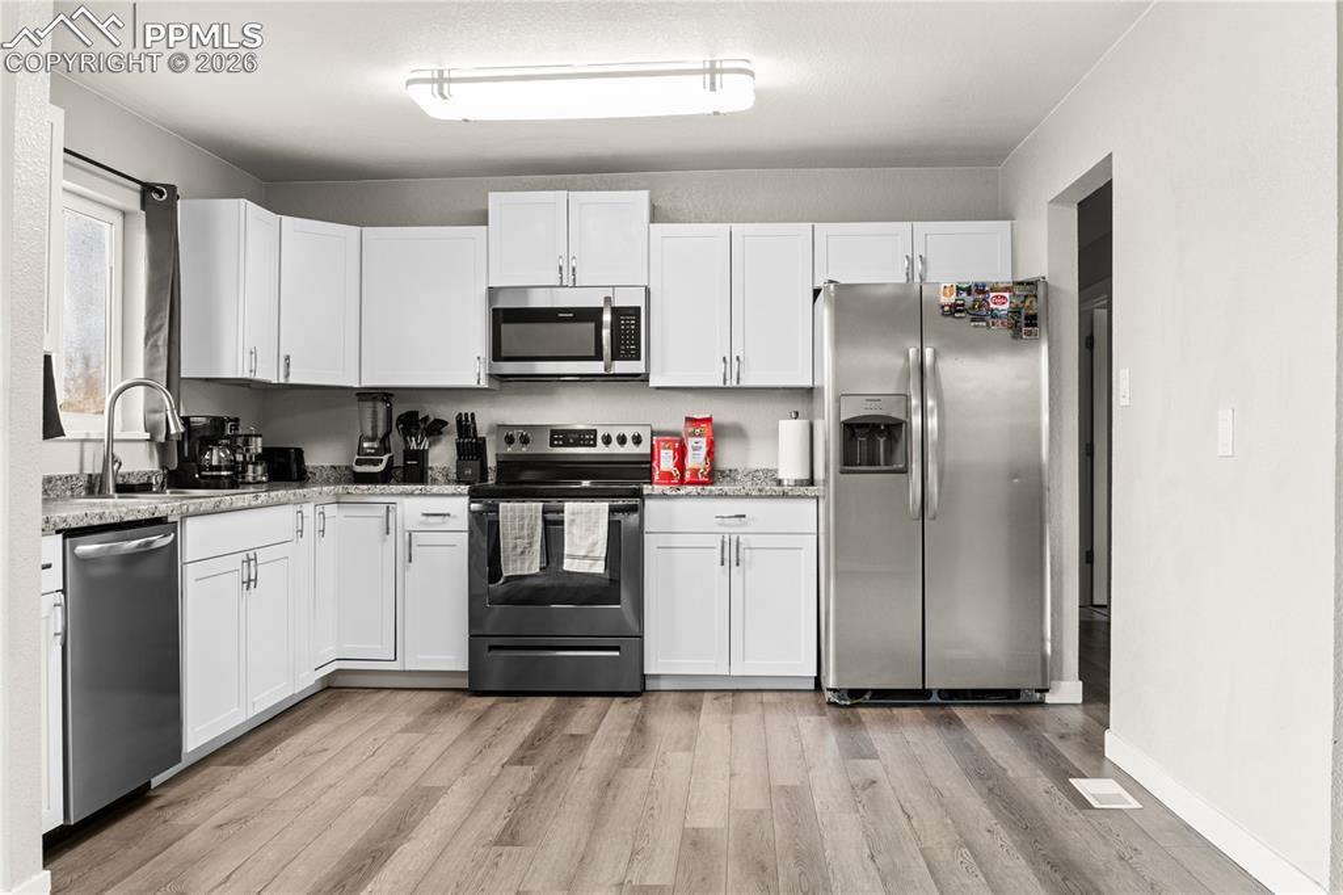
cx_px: 672
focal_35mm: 30
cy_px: 448
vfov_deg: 43.0
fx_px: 1136
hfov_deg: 61.2
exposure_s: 1/1.25
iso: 100
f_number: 8
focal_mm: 20.3
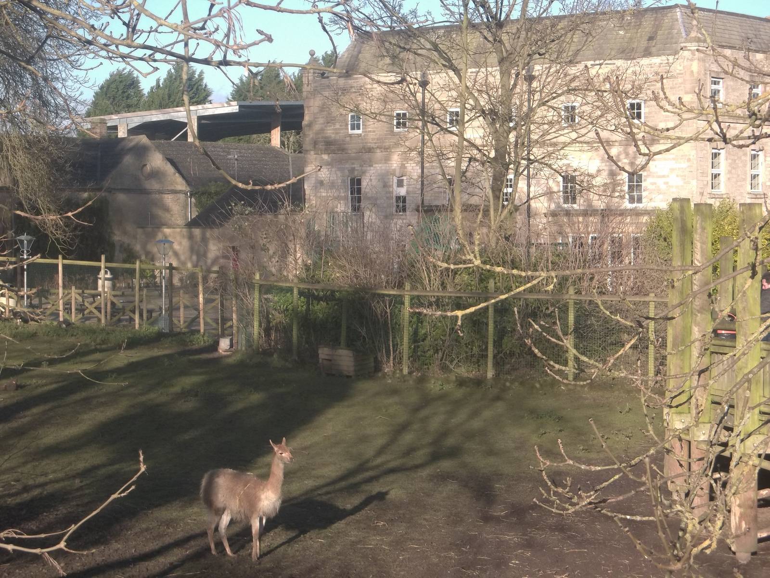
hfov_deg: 22.8
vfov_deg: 17.2
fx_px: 1913
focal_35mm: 86
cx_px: 385
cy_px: 289
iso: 80
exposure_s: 1/320
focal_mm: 15.4
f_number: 4.5
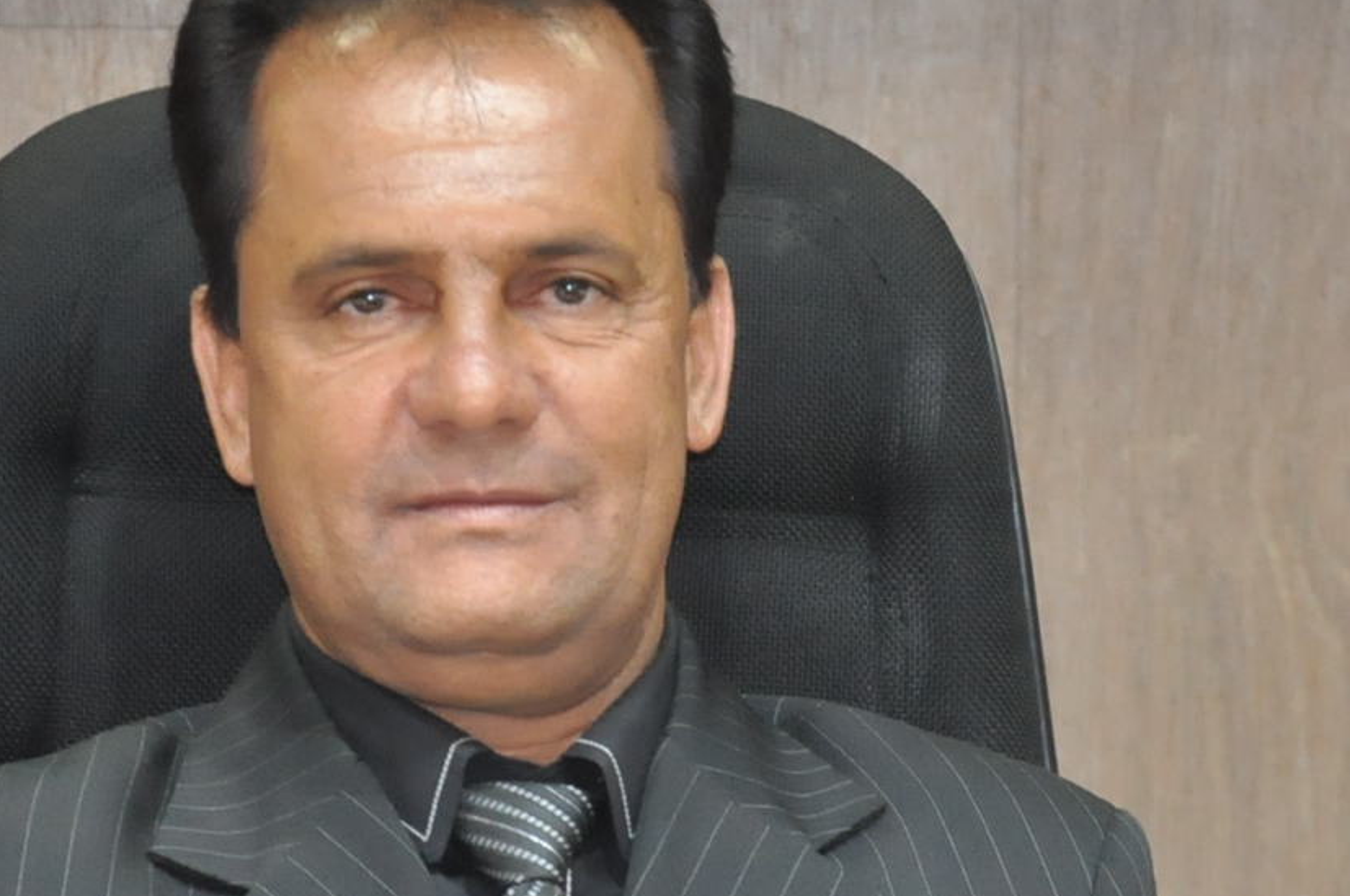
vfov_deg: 3.4
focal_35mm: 408
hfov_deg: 5.1
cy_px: 594
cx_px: 593
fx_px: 15290
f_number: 5.6
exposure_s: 1/60
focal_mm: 105
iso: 2000
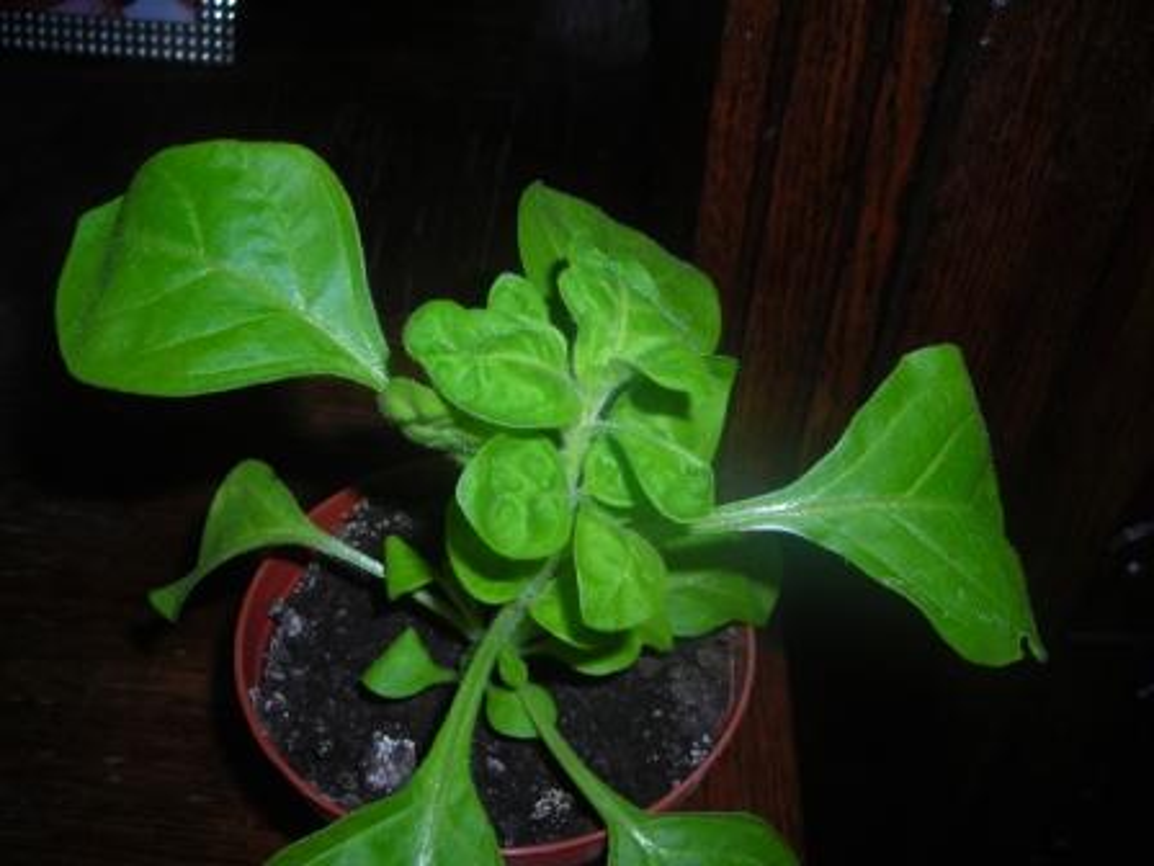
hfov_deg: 49.0
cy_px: 433
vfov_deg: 37.7
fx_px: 1267
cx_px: 577
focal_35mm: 38
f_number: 3.2
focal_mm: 6.3
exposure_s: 1/60.1
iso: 50
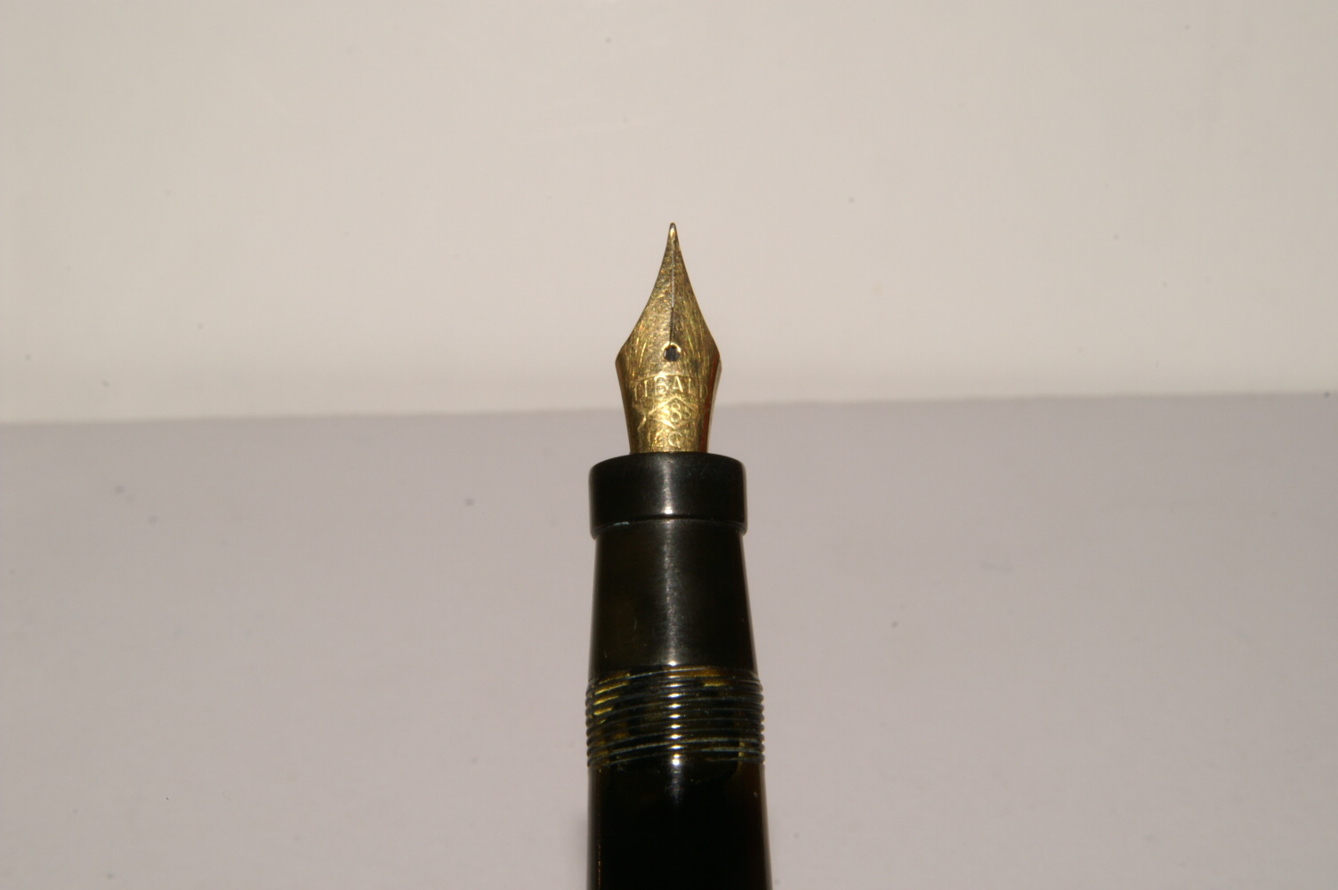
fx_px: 4178
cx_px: 669
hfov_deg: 18.2
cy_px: 445
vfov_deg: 12.2
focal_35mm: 112
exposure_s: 1/125
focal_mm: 75
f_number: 32
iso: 200
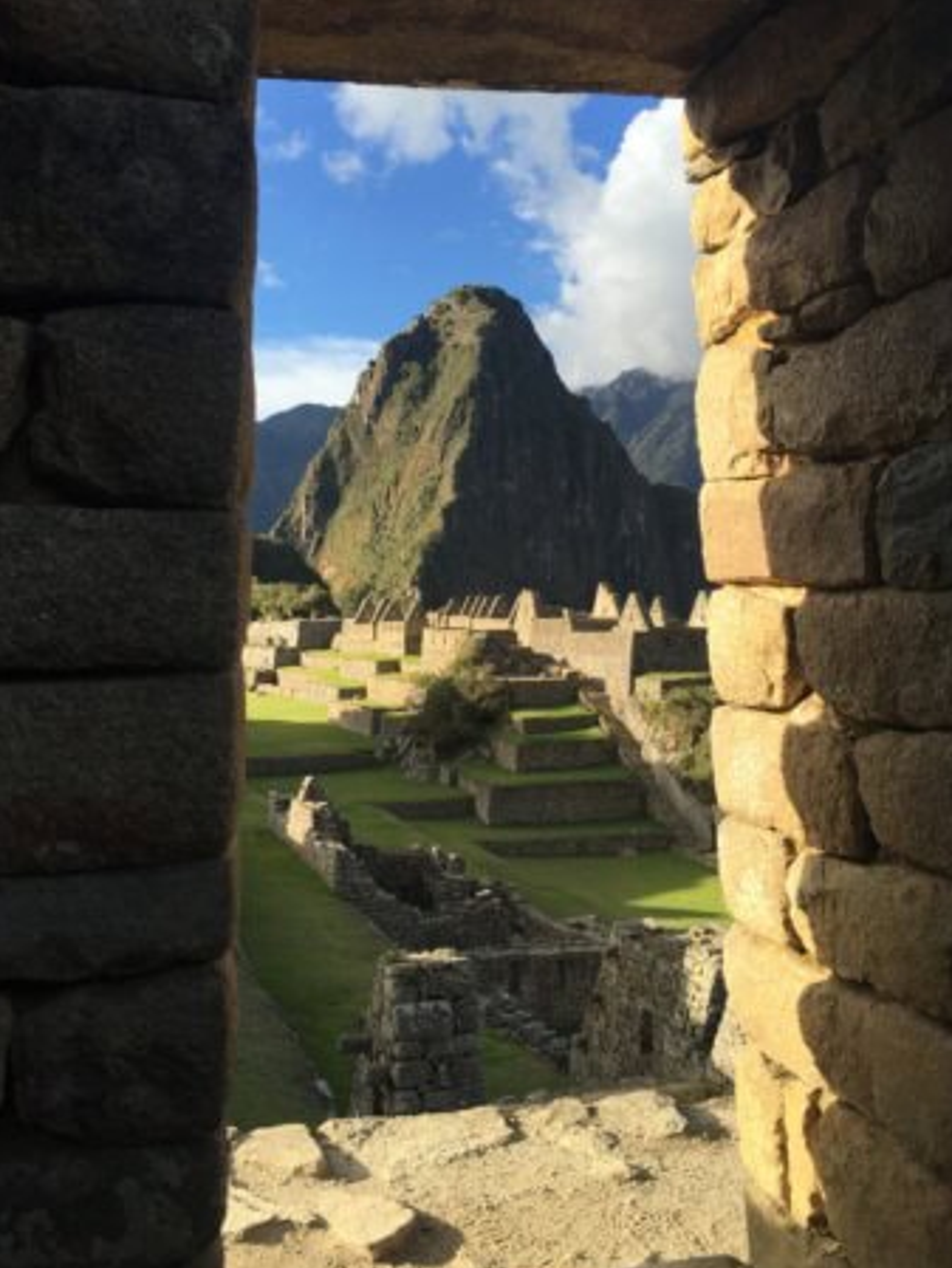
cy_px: 621
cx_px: 475
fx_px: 1136
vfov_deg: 58.3
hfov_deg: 45.5
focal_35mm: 31
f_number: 2.2
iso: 32
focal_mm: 4.2
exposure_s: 1/860
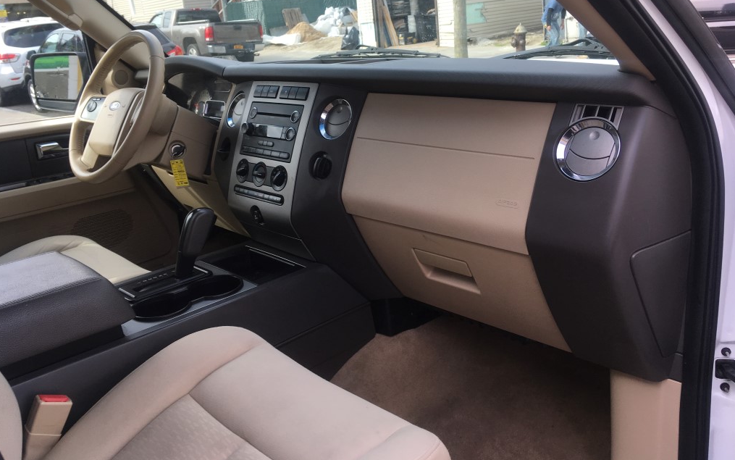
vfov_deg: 40.5
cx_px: 367
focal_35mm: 31
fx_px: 621
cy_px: 188
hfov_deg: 61.2
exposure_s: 1/222
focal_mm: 4.15
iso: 25
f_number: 2.2
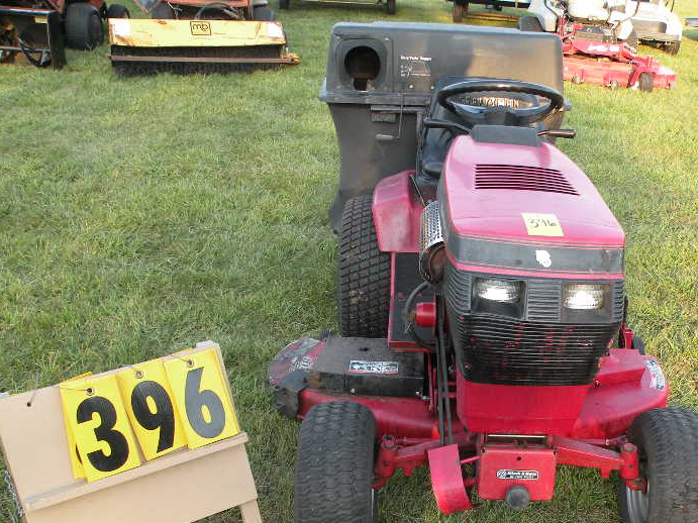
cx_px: 496
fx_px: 806
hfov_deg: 45.7
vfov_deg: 35.5
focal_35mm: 40
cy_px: 355
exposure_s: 1/73.2
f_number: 3.5
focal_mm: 4.7
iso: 64
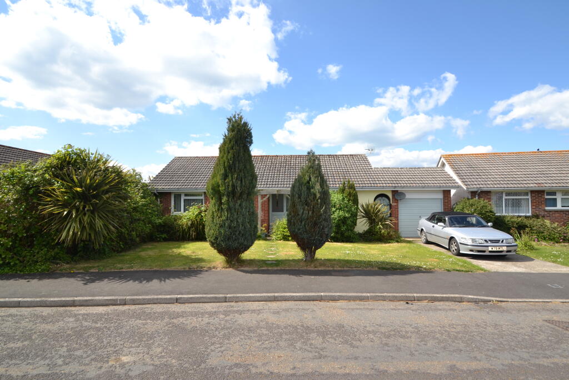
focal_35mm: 17
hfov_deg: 92.4
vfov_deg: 69.7
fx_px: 273
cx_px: 284
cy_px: 190
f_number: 9
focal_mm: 11.5
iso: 100
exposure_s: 1/200
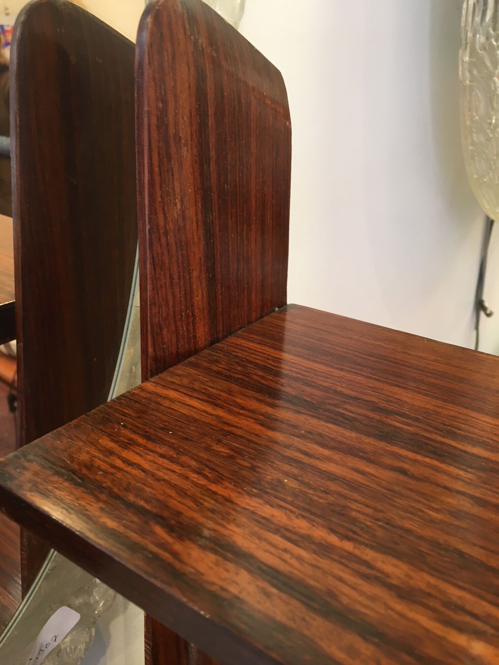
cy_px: 332
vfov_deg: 61.7
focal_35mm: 29
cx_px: 250
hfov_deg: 48.2
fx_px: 557
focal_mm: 4.15
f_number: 2.2
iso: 64
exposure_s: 1/33
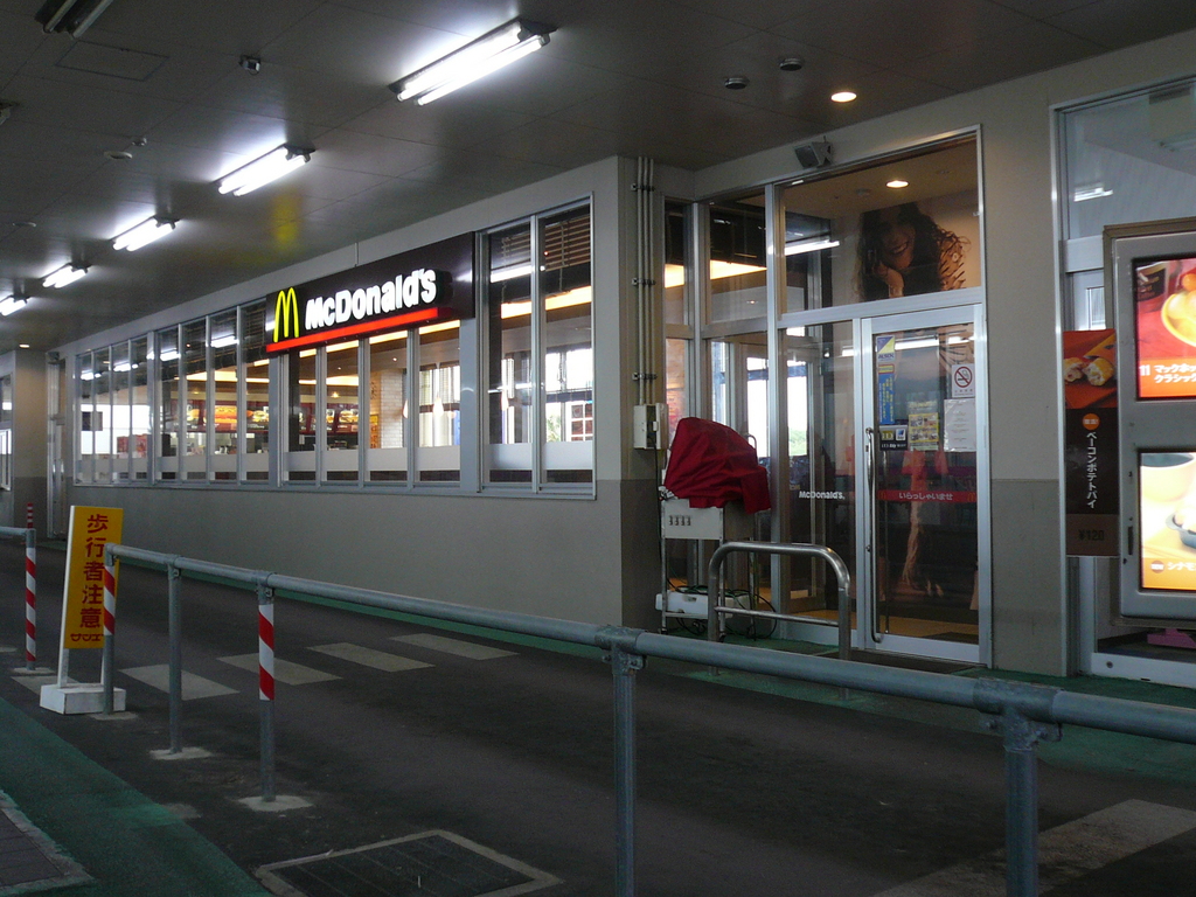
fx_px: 1209
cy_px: 448
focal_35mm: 35
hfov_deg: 52.6
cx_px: 598
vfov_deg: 40.7
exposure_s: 1/30
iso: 100
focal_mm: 4.7
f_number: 2.8
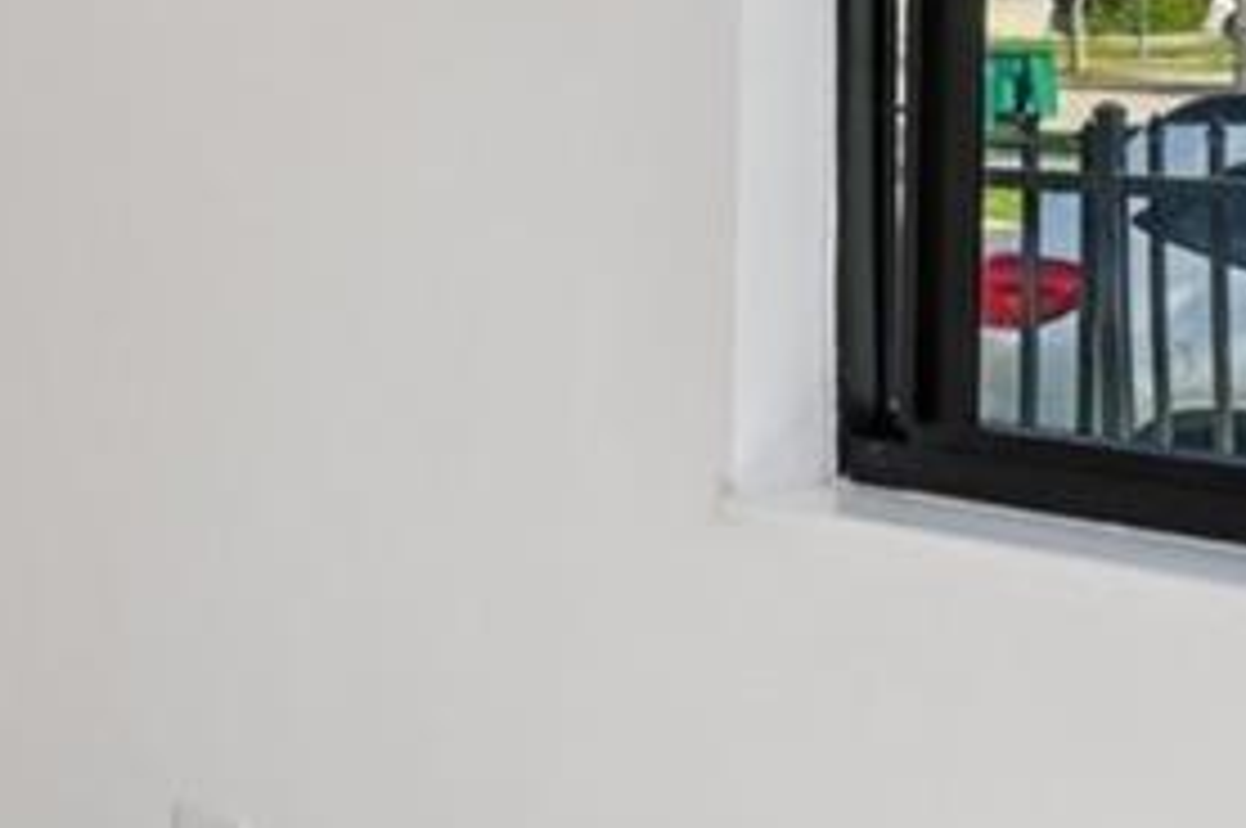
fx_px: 2800
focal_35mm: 81
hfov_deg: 19.4
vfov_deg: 16.4
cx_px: -949
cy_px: -34
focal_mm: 14
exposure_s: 1/40
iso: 100
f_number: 8
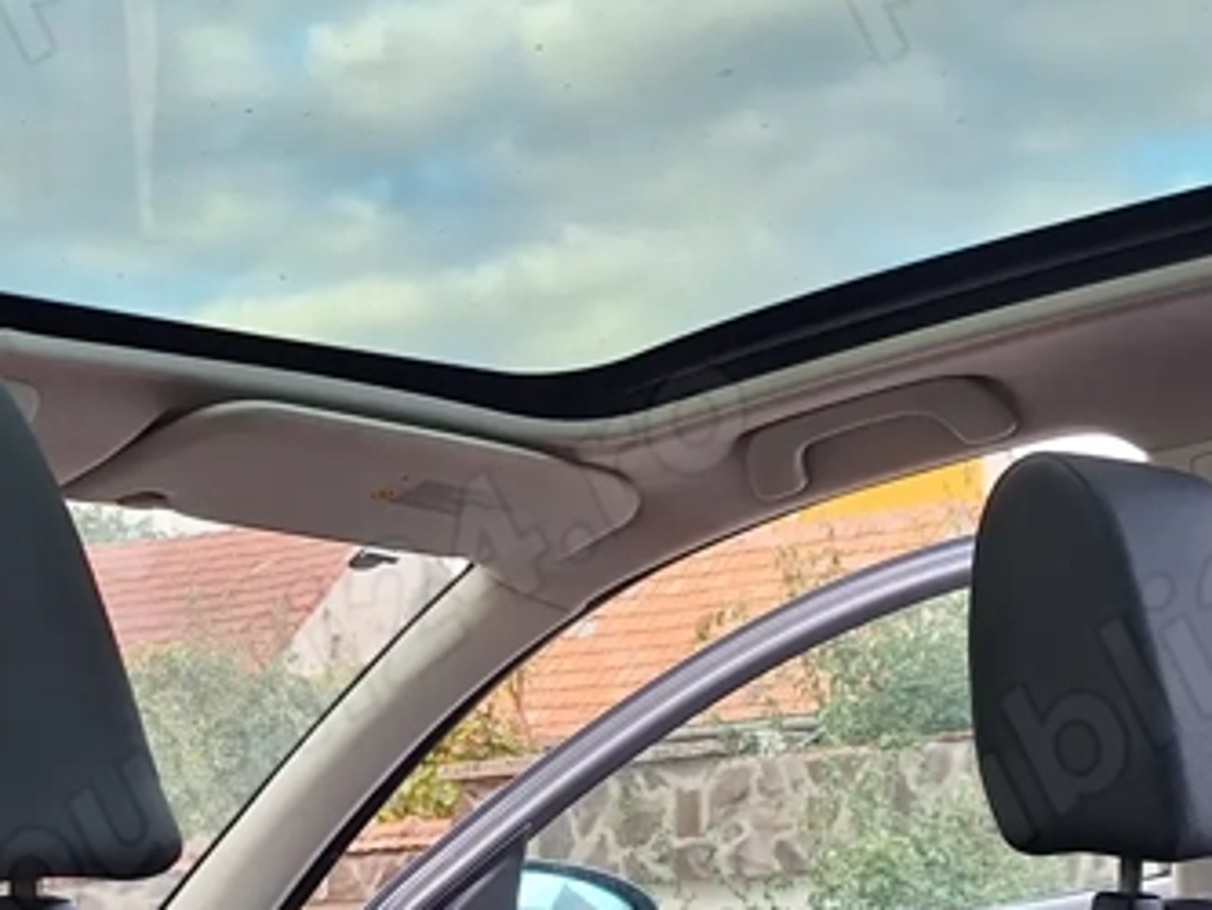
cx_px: 779
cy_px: 717
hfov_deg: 28.0
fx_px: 2417
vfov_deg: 21.1
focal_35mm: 69
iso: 40
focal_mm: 5.54
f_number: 1.8
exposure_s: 1/120
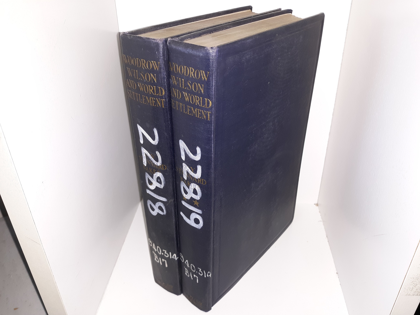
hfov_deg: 63.4
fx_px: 340
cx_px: 210
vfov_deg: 49.7
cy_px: 158
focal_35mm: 28
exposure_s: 1/60
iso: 50
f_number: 1.7
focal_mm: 3.7
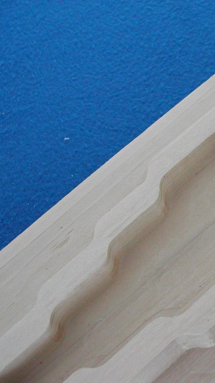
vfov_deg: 37.2
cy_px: 192
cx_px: 226
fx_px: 568
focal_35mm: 56
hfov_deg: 20.6
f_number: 2.8
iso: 209
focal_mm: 8
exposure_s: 1/3.3
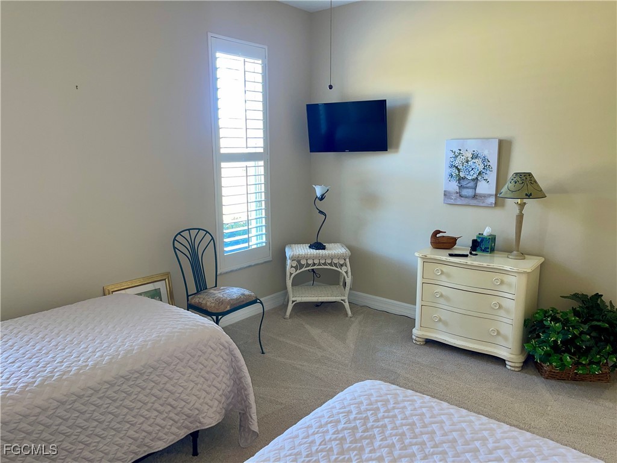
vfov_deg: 53.1
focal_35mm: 26
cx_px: 308
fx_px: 463
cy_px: 232
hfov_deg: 67.3
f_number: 1.6
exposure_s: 1/20
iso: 50
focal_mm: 5.1
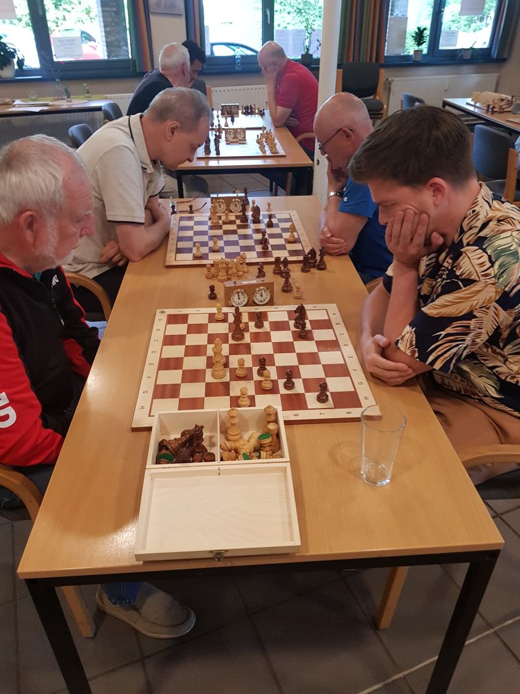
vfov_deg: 67.3
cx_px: 260
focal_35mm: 26
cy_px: 347
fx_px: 521
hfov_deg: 53.1
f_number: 1.7
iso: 200
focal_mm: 4.3
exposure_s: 1/50
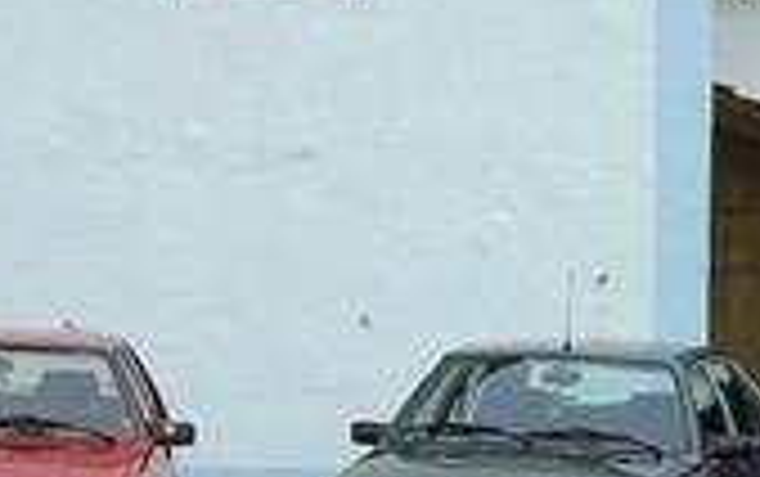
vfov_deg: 5.6
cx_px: 1093
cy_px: 261
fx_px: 4914
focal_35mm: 237
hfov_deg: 8.7
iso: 100
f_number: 5.6
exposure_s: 1/470
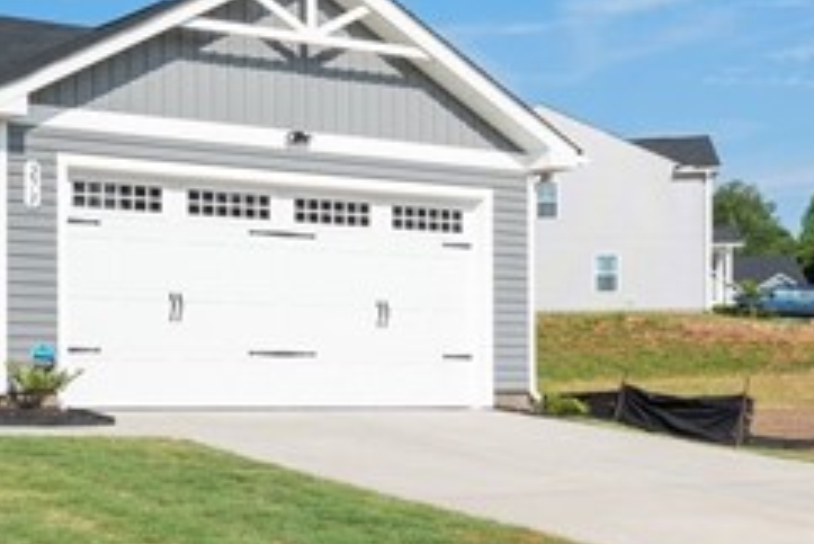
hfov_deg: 26.9
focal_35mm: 72
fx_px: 1629
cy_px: 394
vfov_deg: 18.9
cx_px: 51
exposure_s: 1/800
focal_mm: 16
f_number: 9
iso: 250
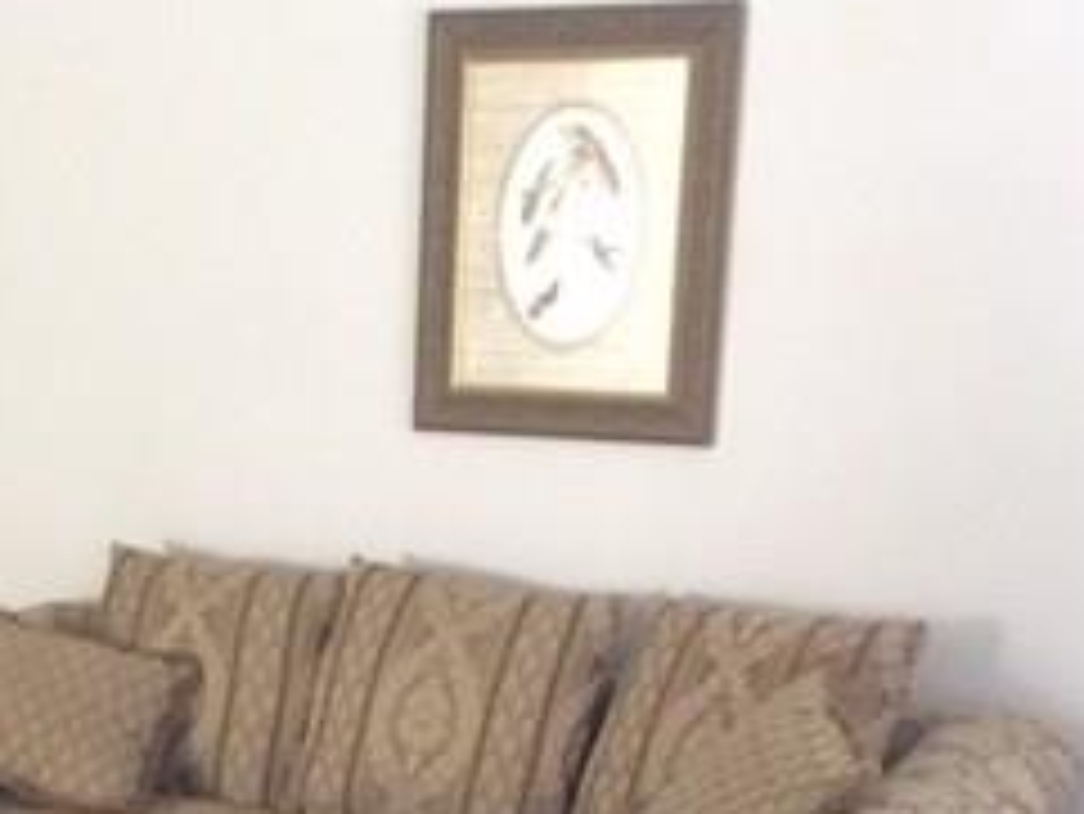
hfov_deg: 25.0
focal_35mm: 77
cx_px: 270
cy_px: 935
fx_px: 2412
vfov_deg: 18.3
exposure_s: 1/10
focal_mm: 4.15
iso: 125
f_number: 2.2
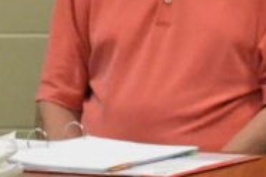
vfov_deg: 3.0
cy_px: 33
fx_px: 3340
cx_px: 127
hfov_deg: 4.6
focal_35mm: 453
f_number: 5.6
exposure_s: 1/400
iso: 6400
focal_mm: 55
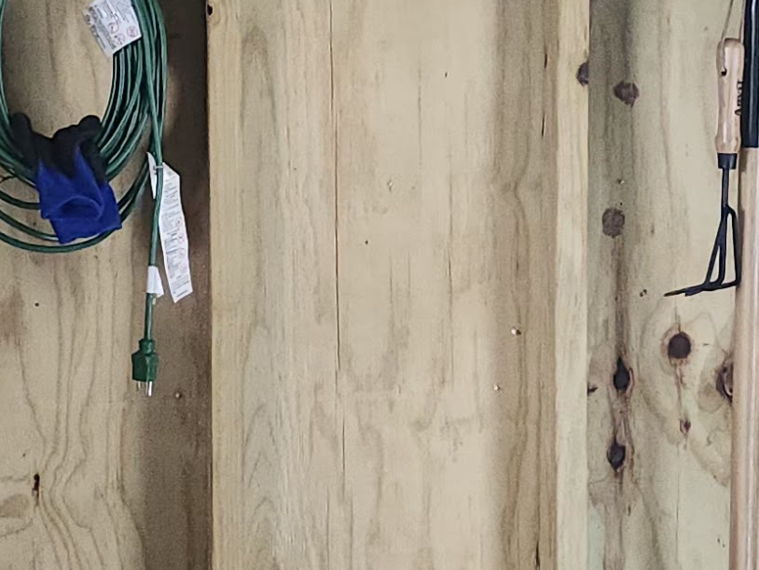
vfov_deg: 13.1
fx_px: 2478
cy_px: 244
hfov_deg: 17.3
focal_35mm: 113
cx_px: 581
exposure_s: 1/120
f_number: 1.8
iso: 400
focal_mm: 5.54
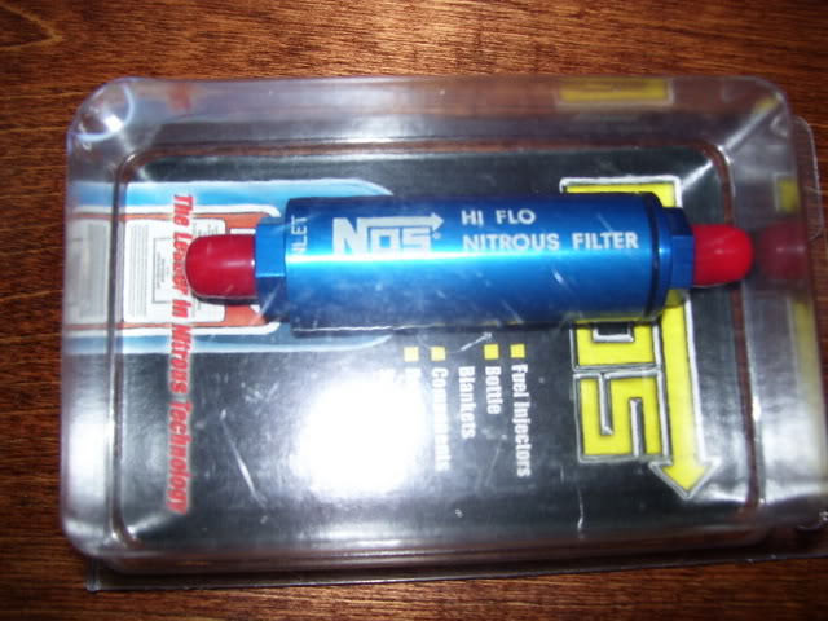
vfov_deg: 39.7
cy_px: 310
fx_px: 861
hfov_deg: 51.4
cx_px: 414
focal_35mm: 36
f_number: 2.7
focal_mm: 6
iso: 80
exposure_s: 1/60
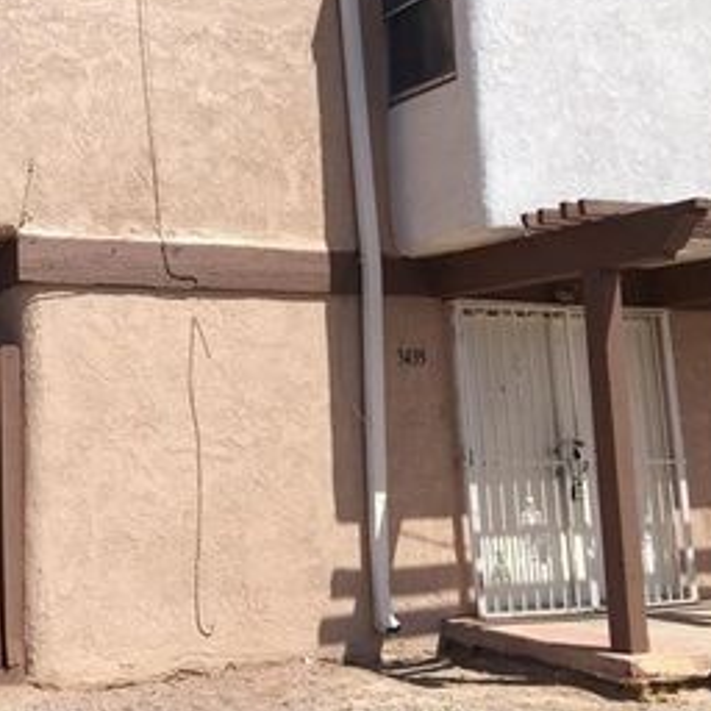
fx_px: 1162
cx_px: 69
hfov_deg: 32.3
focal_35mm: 50
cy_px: 257
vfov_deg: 33.8
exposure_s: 1/3165
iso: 32
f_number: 2.2
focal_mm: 4.15
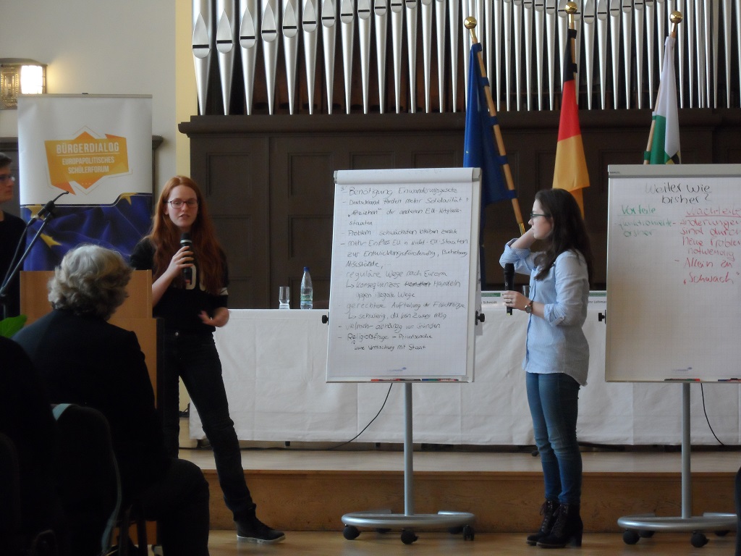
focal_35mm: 134
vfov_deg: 11.1
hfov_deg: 14.7
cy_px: 278
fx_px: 2868
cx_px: 370
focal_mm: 24.6
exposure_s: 1/45
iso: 400
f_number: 5.2
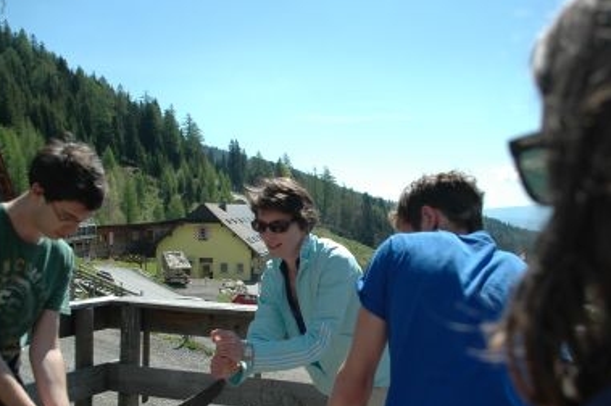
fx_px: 775
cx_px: 300
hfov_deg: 43.0
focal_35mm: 46
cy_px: 269
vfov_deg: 29.2
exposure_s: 1/1600
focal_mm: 21
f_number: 4
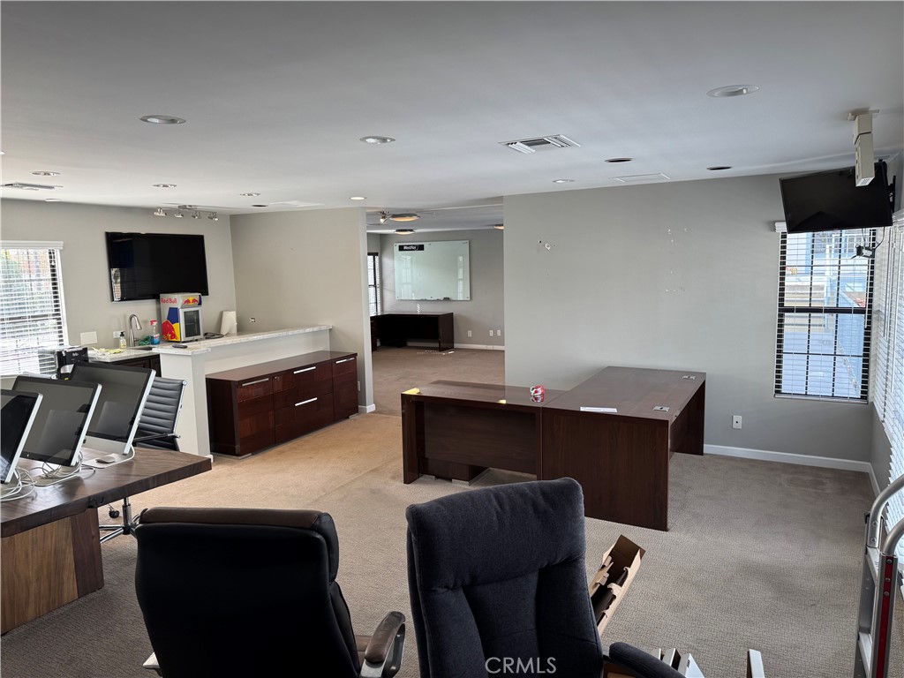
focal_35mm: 24
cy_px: 339
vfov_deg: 56.8
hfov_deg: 71.6
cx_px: 452
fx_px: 627
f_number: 1.78
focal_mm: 6.76
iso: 64
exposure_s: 1/120
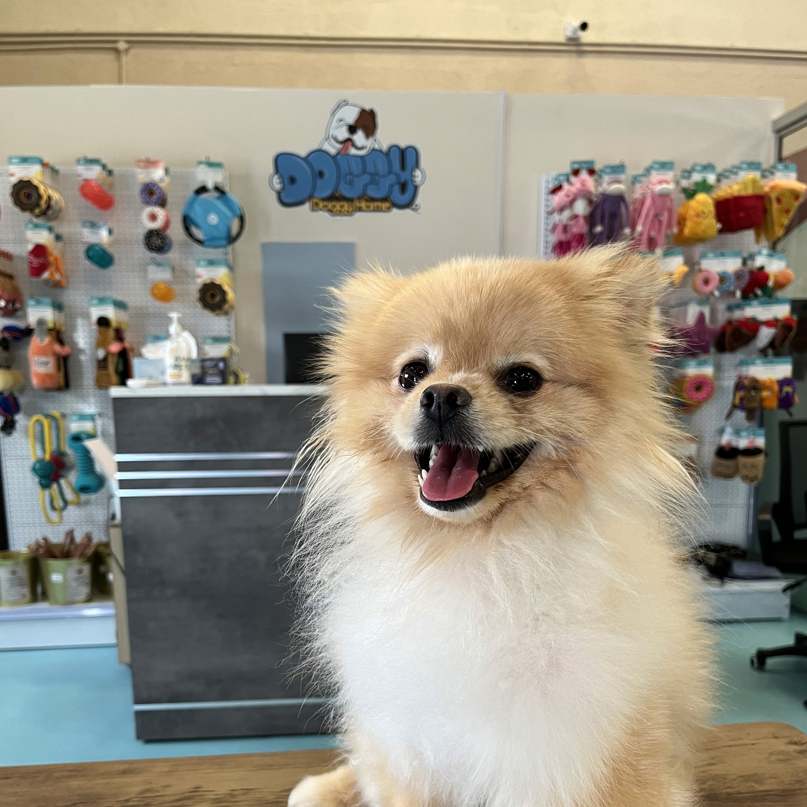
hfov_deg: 52.5
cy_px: 544
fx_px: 818
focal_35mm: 31
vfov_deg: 51.5
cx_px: 401
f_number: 1.6
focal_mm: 5.1
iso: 125
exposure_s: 1/83
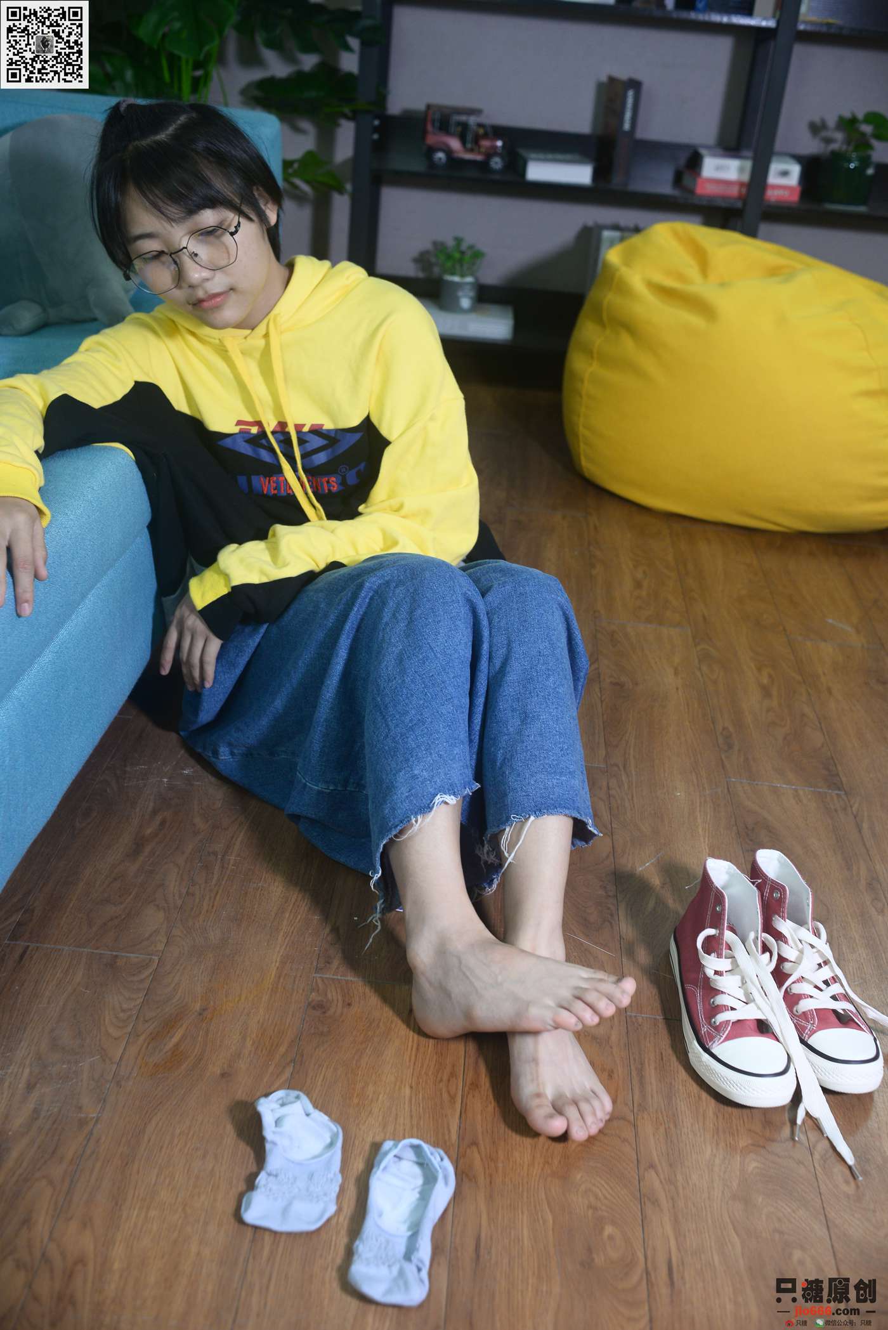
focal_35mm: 35
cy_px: 665
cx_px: 444
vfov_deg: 54.4
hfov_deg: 37.9
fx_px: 1294
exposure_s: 1/125
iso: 800
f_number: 5
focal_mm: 35
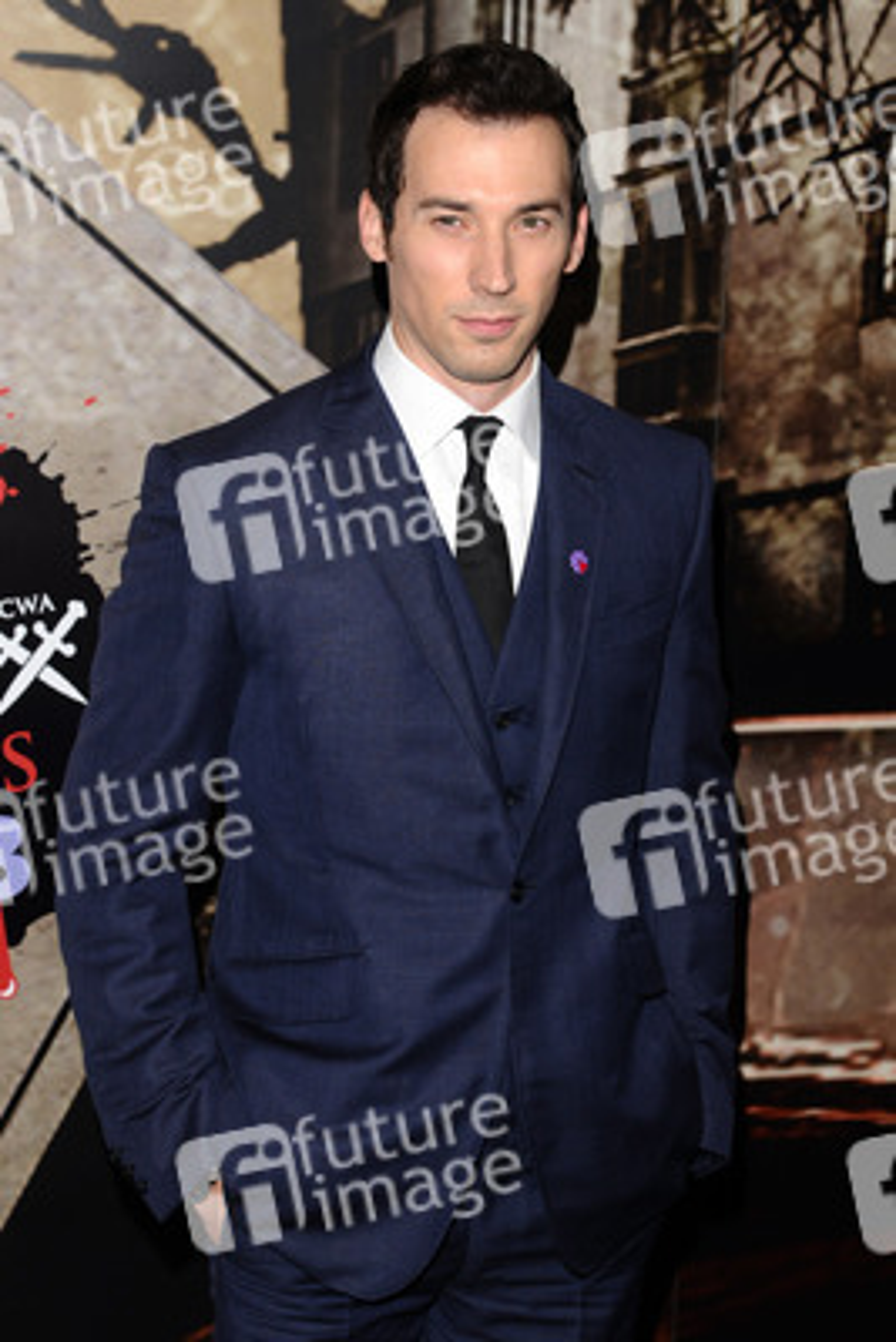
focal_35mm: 78
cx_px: 448
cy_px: 671
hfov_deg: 17.5
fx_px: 2909
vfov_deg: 26.0
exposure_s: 1/160
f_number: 5.6
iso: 320
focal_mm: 52
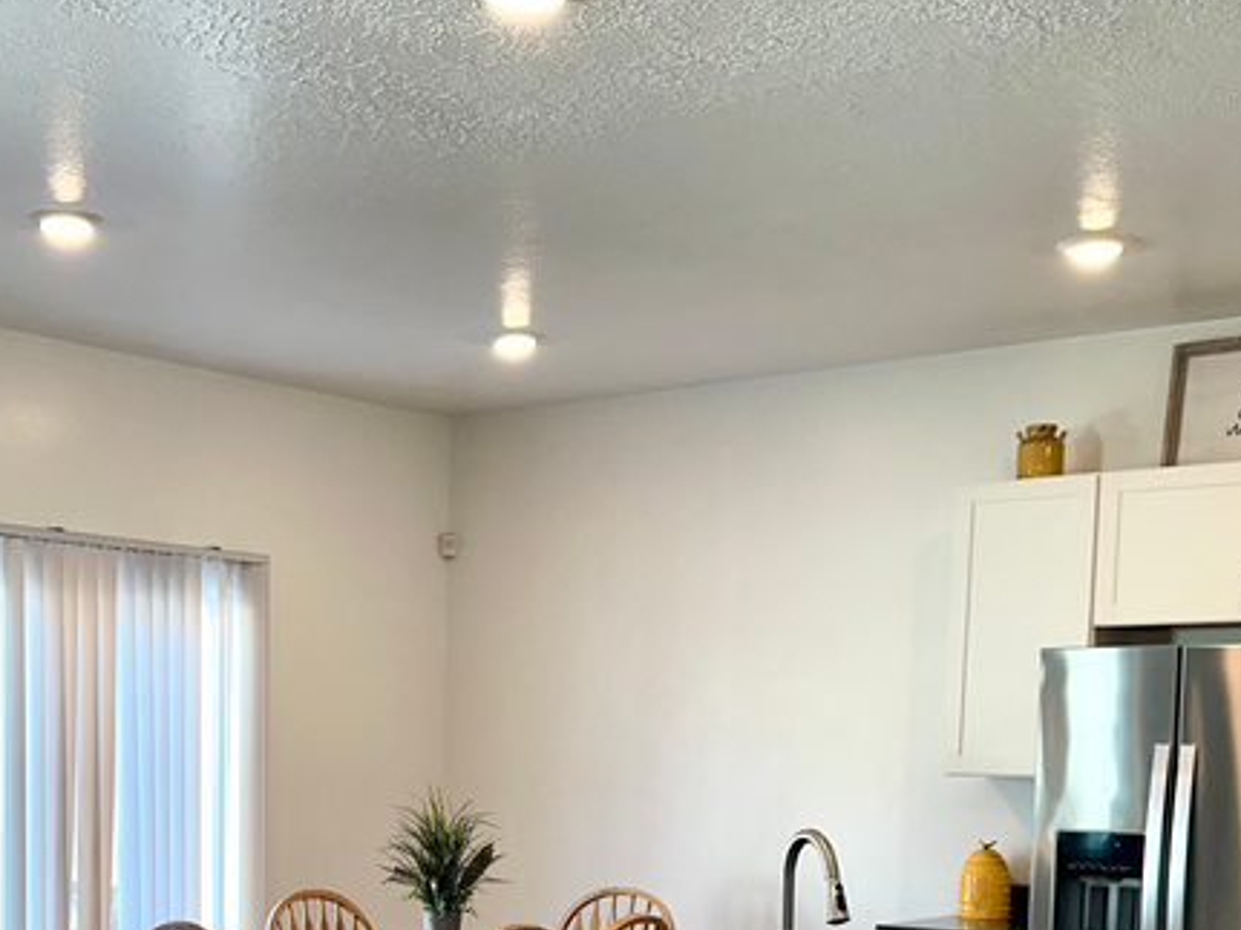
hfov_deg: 33.2
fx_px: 2043
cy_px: 947
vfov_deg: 24.4
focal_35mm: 57
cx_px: 340
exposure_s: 1/120
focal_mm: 6.86
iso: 125
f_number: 1.78
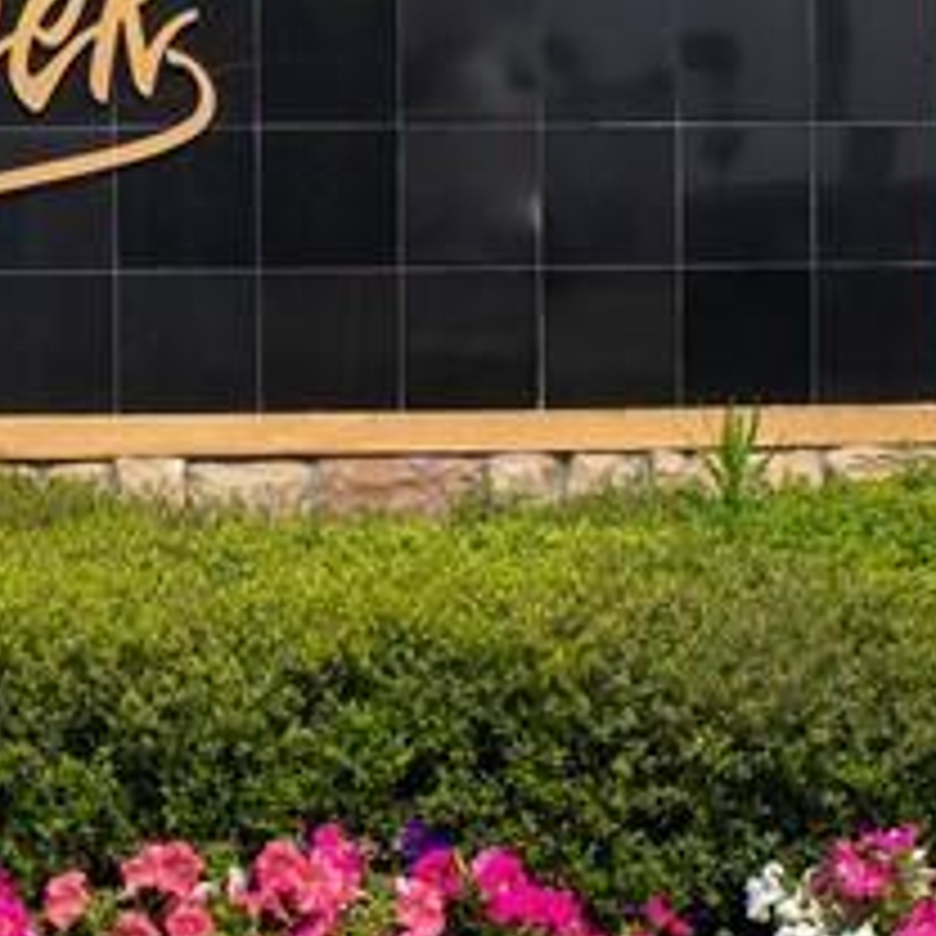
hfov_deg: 10.9
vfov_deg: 11.1
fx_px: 4809
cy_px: 286
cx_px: -245
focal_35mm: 157
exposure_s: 1/1000
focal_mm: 35.5
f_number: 8
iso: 400
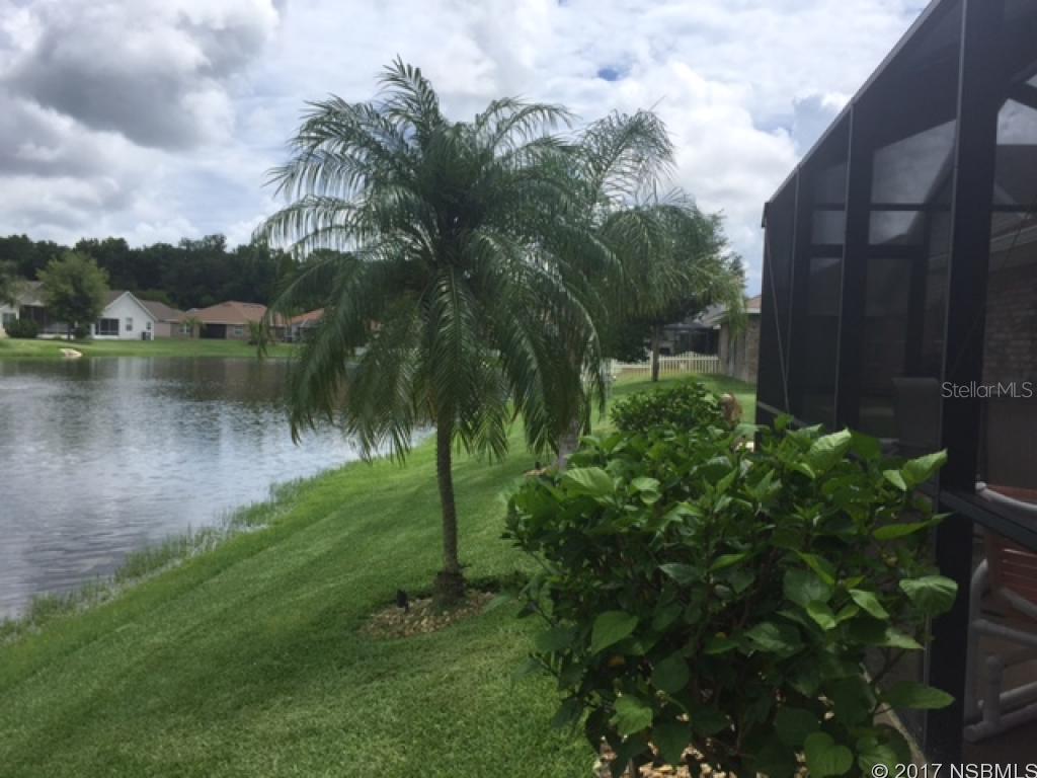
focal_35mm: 29
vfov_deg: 48.2
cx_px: 518
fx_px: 869
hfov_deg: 61.7
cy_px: 389
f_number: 2.2
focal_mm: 4.15
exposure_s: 1/2639
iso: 32
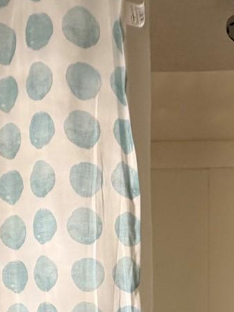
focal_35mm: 49
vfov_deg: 32.4
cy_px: 371
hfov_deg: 29.0
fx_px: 441
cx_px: 188
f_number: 2.2
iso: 200
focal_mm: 2.22
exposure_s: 1/60
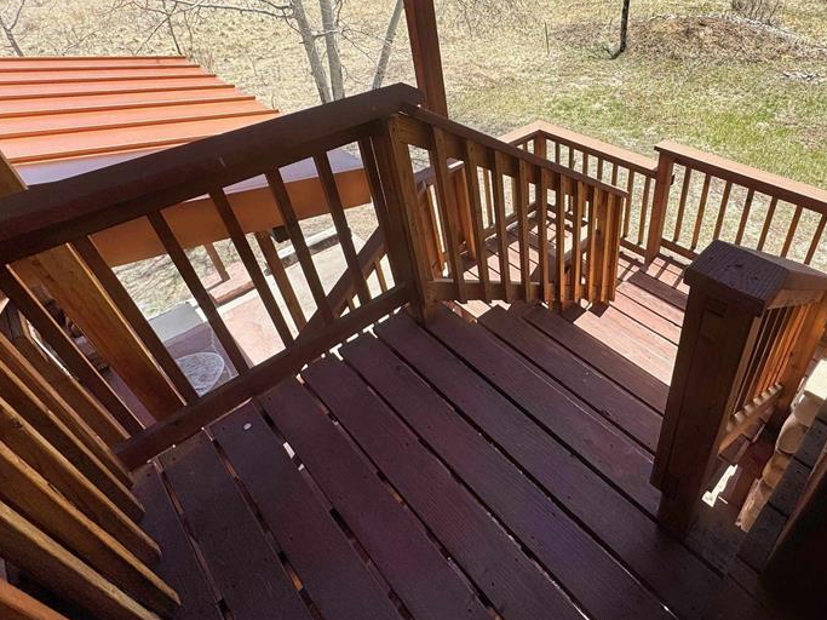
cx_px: 544
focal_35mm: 21
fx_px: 502
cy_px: 241
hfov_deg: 76.8
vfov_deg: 62.7
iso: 40
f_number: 2.2
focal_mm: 2.22
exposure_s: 1/868
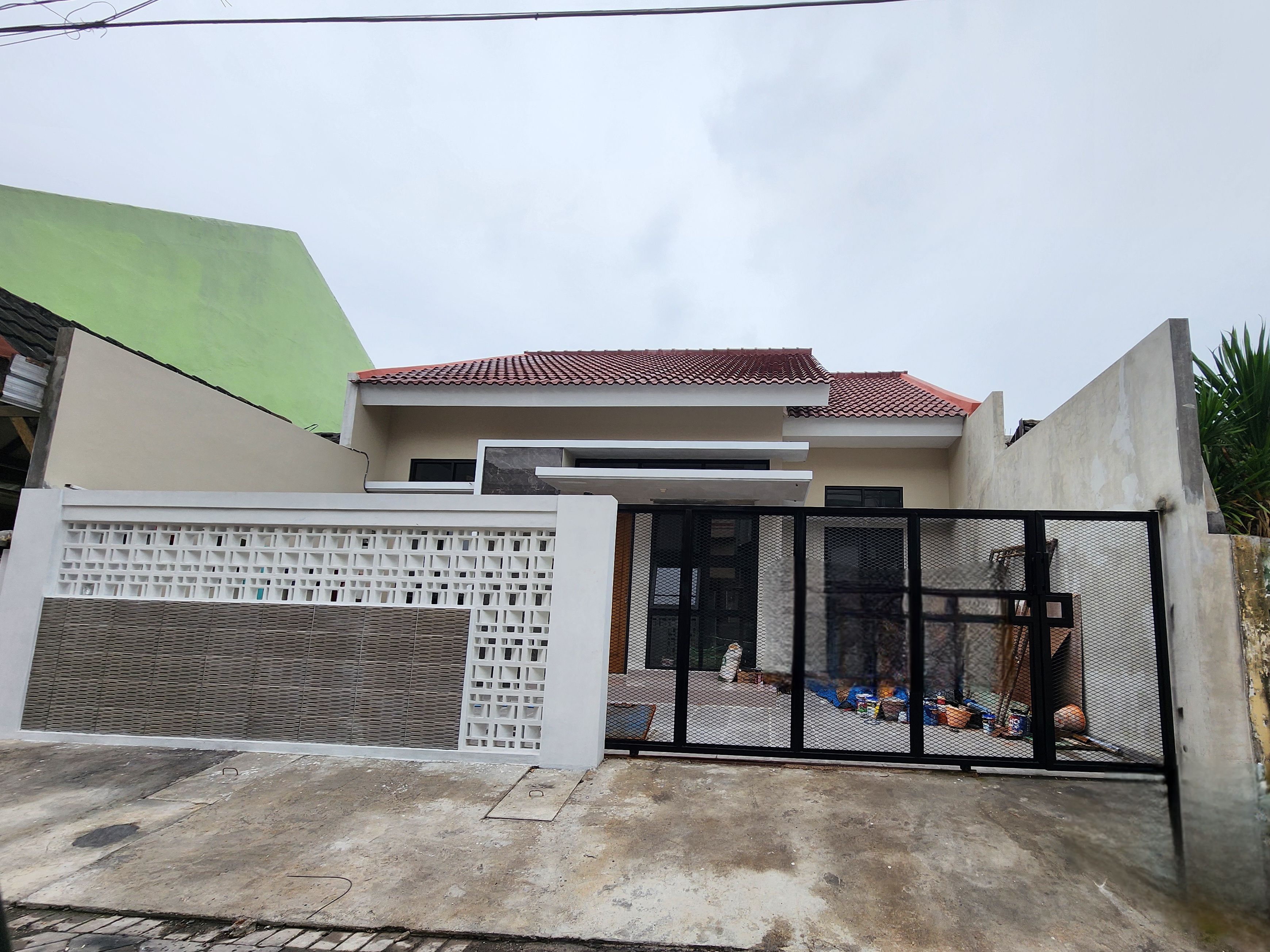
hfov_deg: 106.2
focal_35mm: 13
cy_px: 476
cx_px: 635
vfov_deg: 89.9
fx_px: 477
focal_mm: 2.2
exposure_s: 1/833
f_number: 2.2
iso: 50
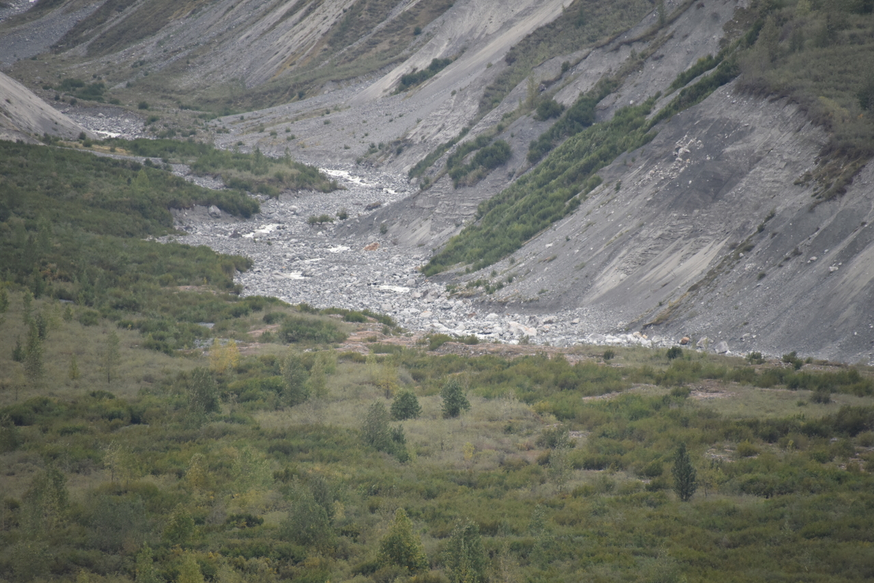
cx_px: 437
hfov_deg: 6.9
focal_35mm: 300
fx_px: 7285
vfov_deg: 4.6
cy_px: 292
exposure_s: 1/640
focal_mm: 300
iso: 1100
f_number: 5.6
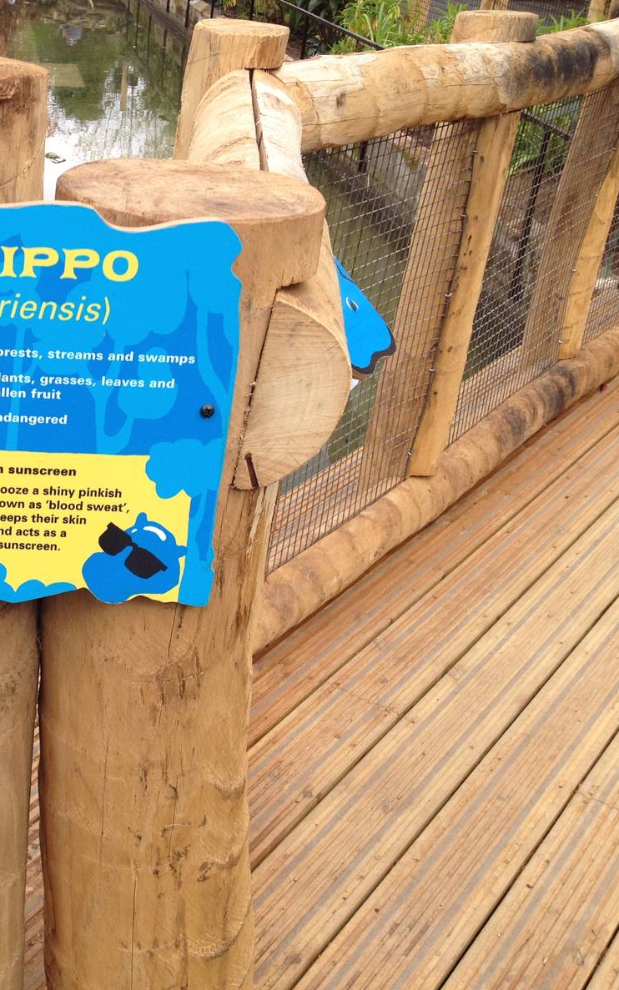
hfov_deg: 24.6
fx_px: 1349
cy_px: 498
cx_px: -9
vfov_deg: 40.3
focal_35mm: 50
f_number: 2.4
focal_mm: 4.28
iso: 50
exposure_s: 1/456
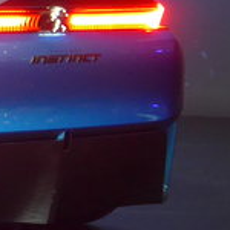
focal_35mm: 240
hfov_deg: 7.0
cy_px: -207
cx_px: -244
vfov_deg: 7.1
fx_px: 1804
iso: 250
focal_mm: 7
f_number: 2.3
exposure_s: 1/60
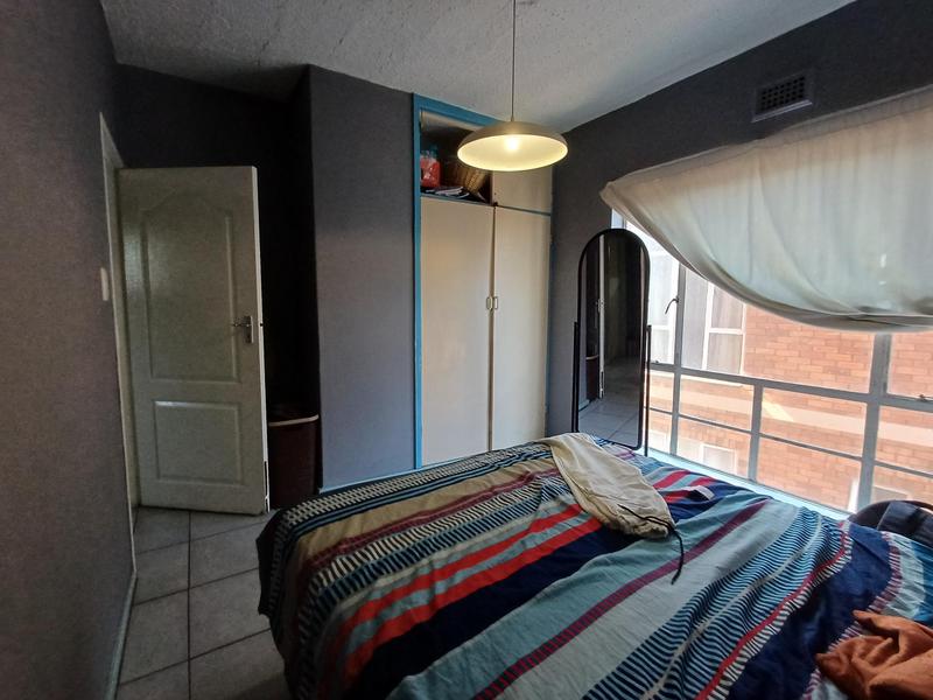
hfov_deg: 94.5
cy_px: 350
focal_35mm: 16
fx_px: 431
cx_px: 466
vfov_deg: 78.1
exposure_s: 1/50
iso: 160
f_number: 2.2
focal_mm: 1.64
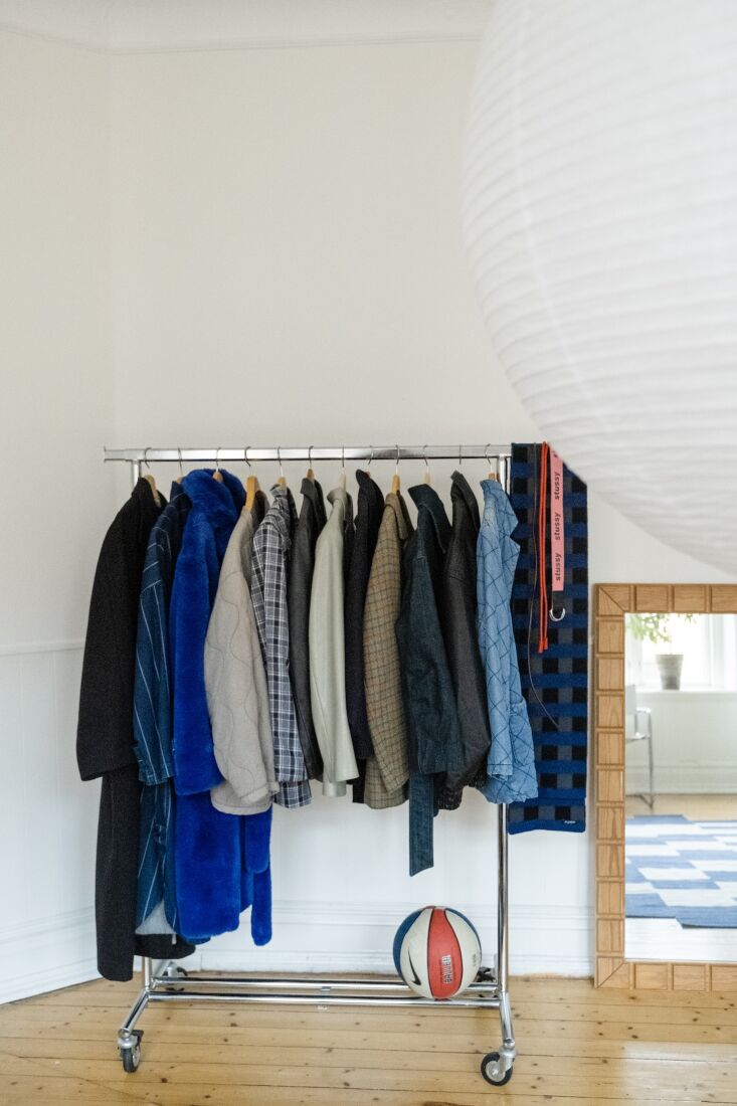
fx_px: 1106
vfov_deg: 53.1
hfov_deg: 36.9
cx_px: 368
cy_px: 553
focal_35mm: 36
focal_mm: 24.2
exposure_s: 1/125
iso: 8000
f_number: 2.8
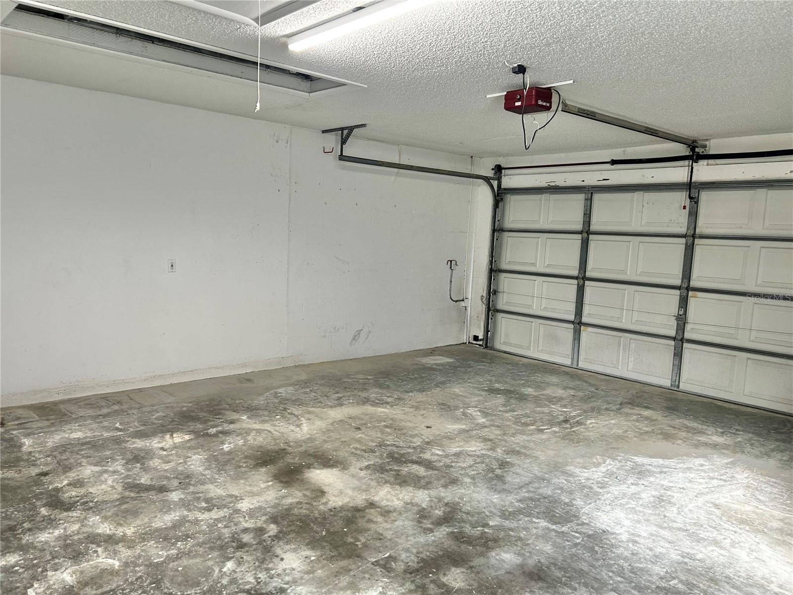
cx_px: 396
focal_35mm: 26
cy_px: 298
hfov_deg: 67.3
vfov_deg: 53.1
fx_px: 596
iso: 125
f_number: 1.5
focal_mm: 5.7
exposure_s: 1/60
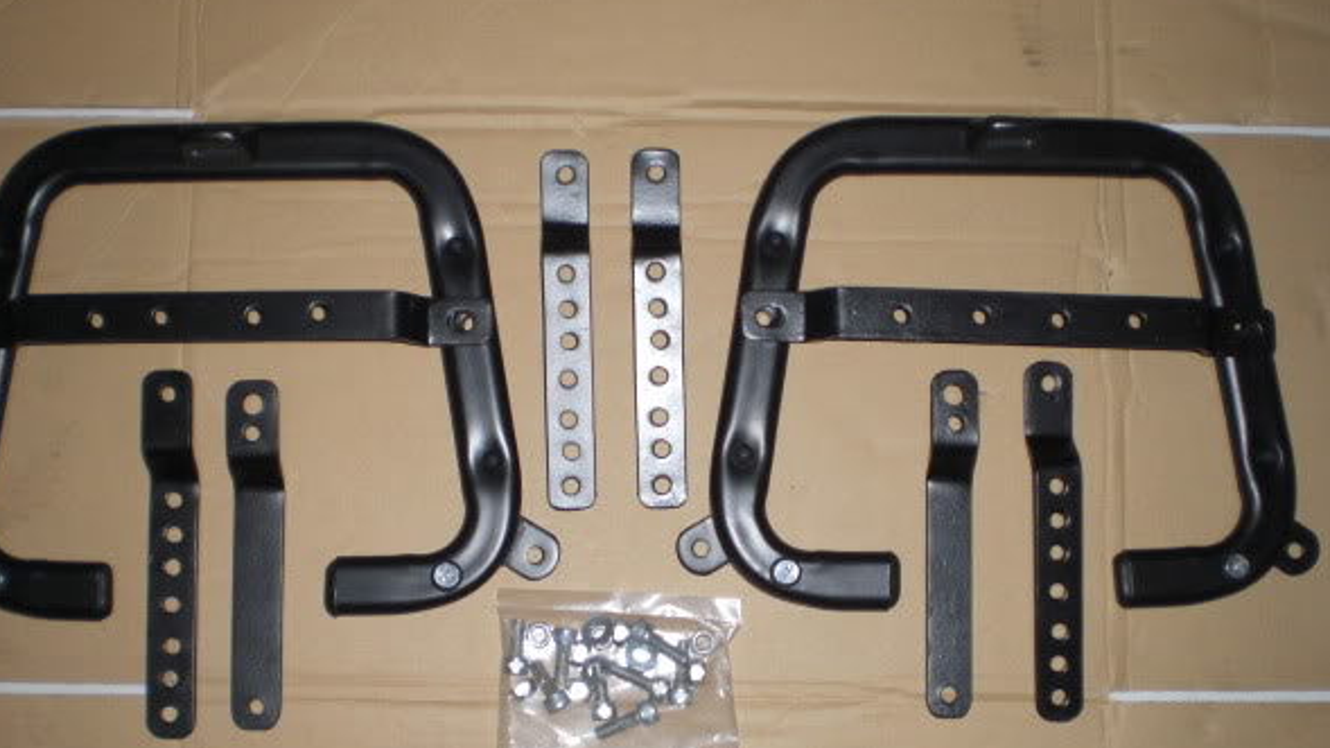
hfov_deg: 45.5
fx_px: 1587
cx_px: 625
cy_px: 511
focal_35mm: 45
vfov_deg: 26.3
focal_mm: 6.3
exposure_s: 1/60
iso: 200
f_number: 3.1
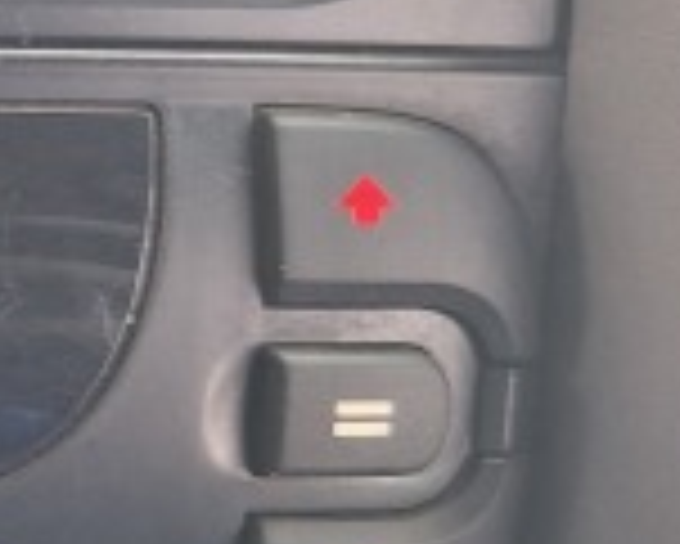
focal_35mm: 95
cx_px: -549
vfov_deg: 16.2
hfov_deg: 16.7
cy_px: 175
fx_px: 1913
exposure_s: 1/122
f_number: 1.8
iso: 40
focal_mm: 5.54
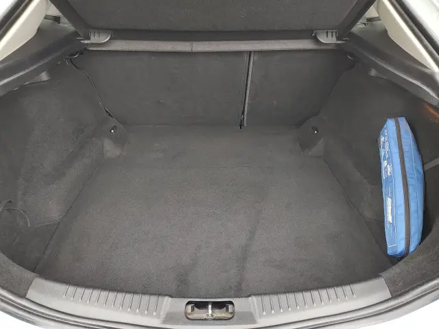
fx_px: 292
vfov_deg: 58.9
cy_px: 164
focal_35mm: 23
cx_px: 220
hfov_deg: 73.9
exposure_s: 1/50
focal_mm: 5.56
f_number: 1.8
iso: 241
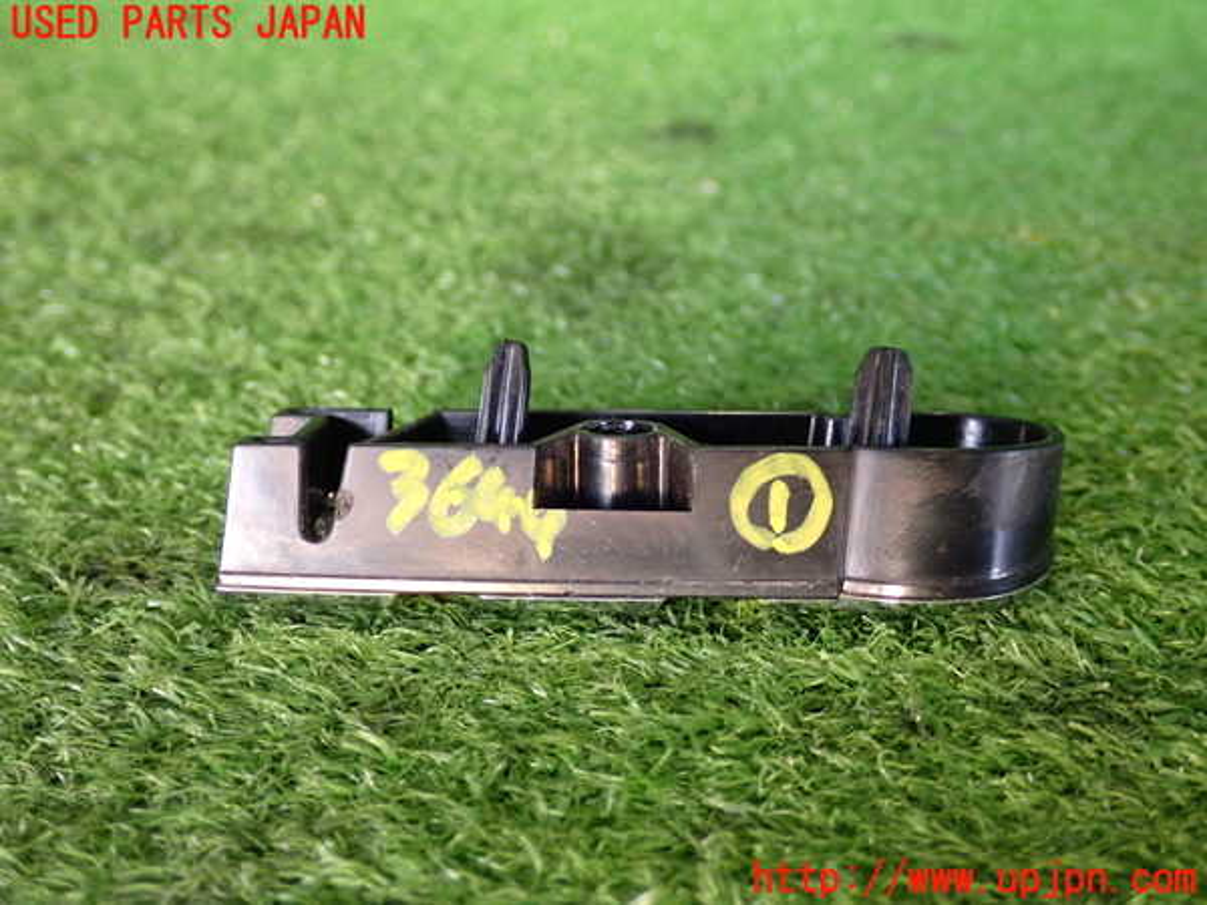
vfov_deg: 30.9
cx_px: 604
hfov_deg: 40.4
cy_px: 452
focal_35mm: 47
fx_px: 1639
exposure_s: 1/50
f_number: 3.1
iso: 800
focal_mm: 8.4
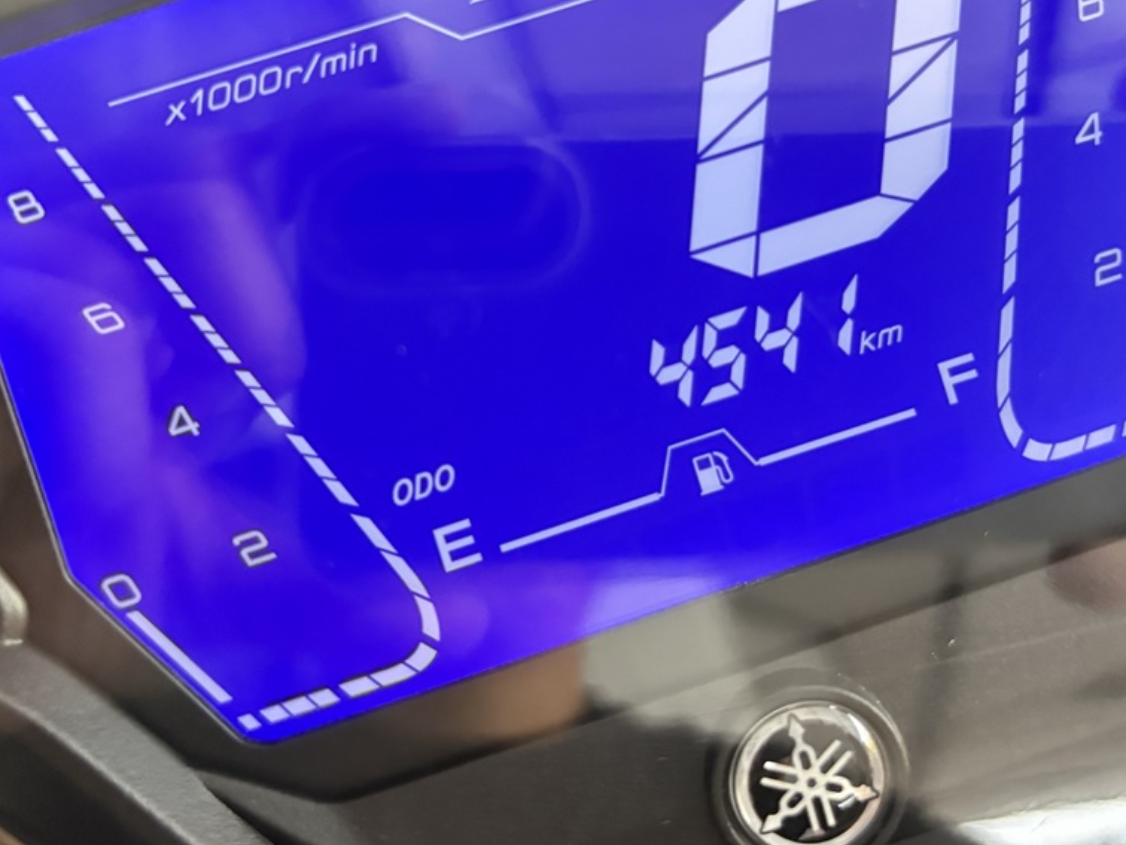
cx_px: 584
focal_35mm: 44
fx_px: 1431
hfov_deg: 42.9
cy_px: 183
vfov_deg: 32.1
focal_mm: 5.96
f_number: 1.6
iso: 800
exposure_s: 1/30
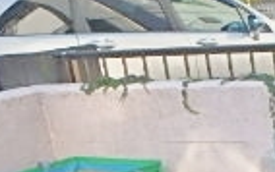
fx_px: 750
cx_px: 469
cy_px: 218
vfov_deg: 12.7
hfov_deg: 17.5
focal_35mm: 100
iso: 125
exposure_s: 1/500
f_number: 3.5
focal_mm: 3.7
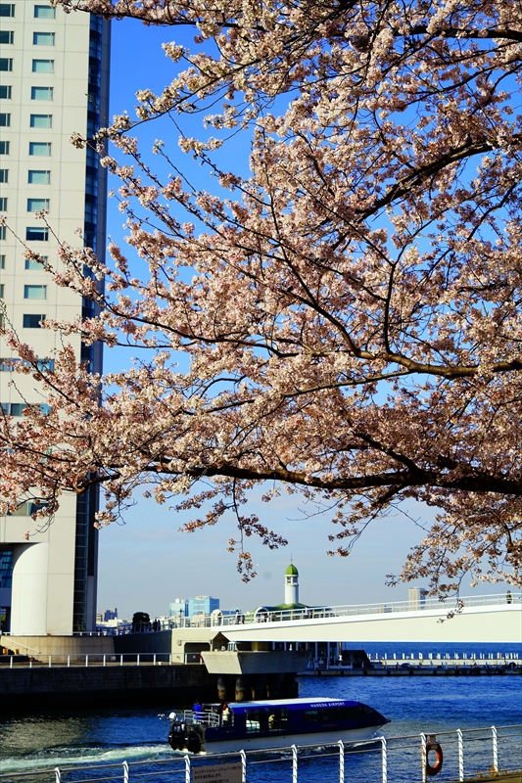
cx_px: 261
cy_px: 392
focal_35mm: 55
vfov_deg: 36.3
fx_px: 1197
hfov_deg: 24.6
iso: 100
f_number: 8
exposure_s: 1/250
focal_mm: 55
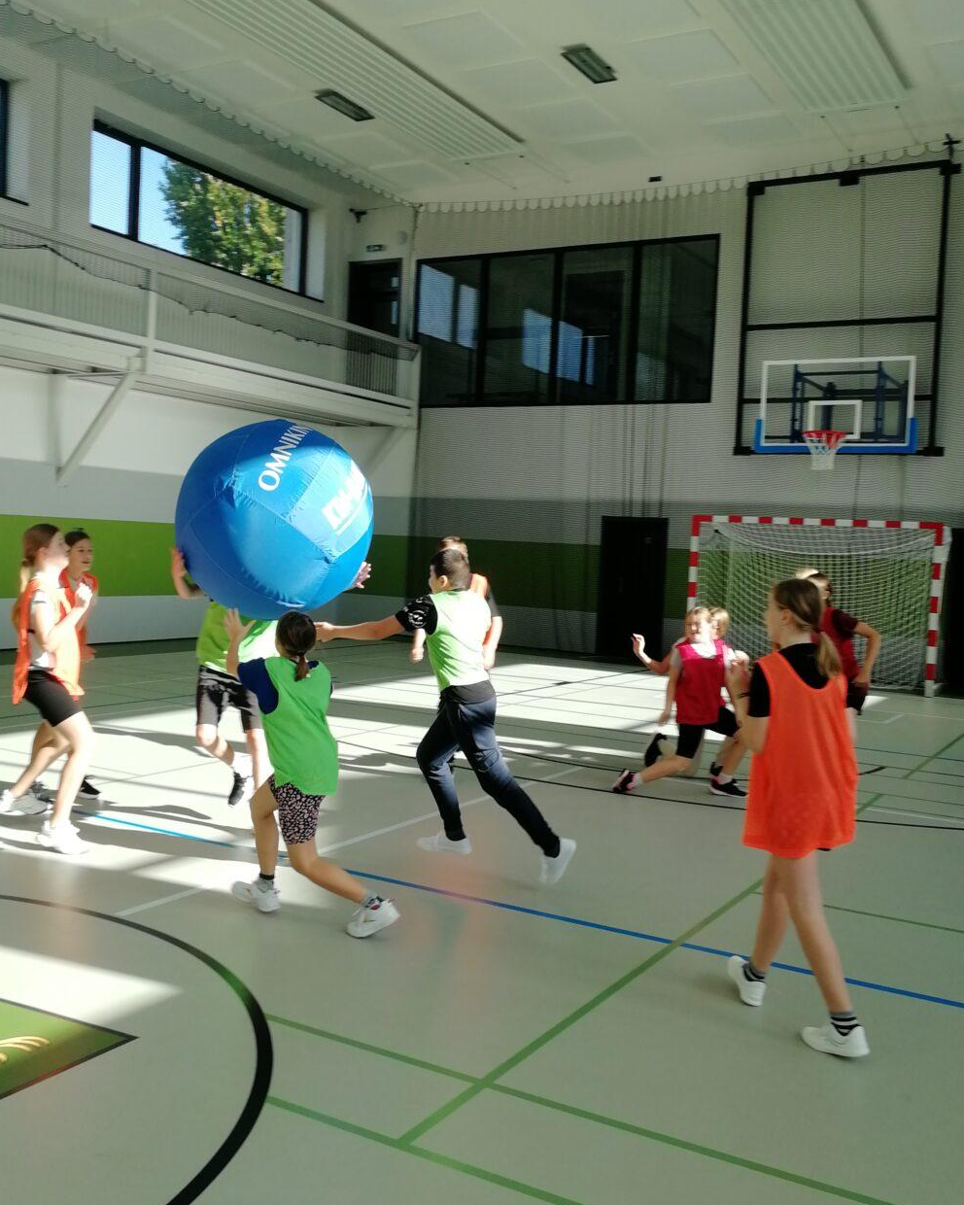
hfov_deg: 43.4
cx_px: 476
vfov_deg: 52.8
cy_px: 595
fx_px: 1213
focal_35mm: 34
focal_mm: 3.95
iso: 50
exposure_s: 1/206
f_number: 2.2
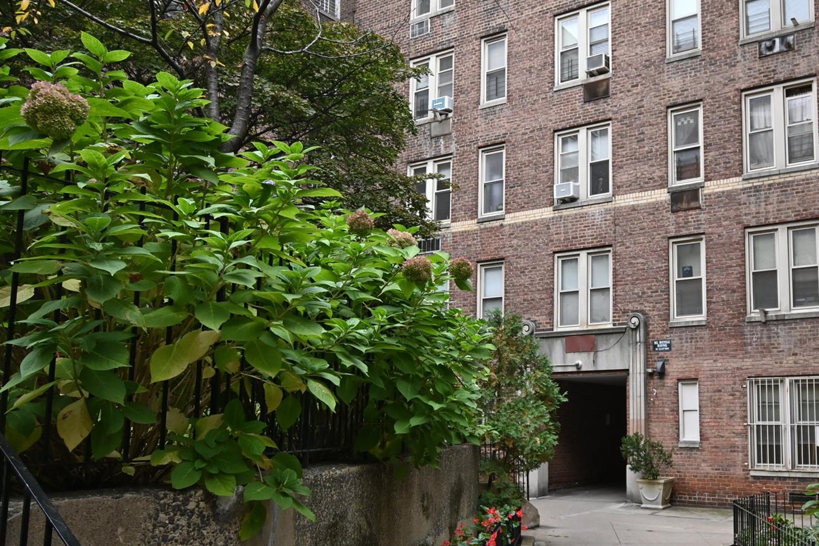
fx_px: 768
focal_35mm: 34
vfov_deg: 39.0
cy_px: 325
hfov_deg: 54.3
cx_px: 583
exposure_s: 1/320
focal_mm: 15
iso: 500
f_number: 5.3
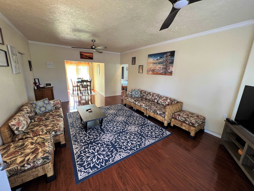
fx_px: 95
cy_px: 96
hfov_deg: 106.2
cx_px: 127
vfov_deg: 89.9
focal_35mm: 13
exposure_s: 1/60
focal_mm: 1.57
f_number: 1.8
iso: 200
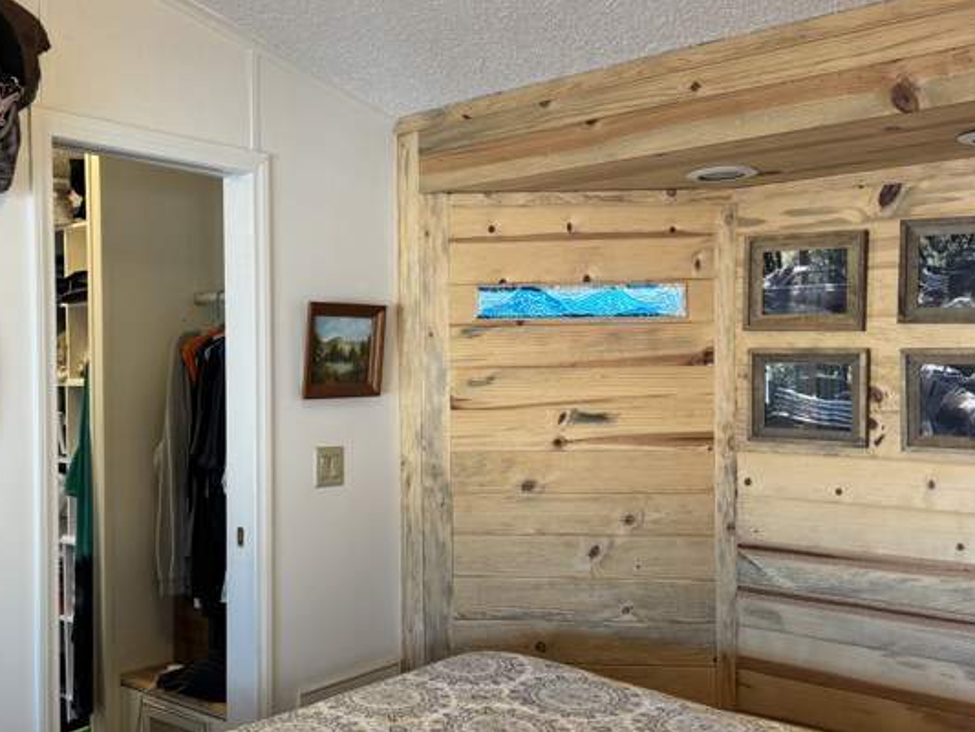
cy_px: 388
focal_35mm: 36
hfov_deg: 50.7
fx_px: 1014
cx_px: 355
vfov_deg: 39.7
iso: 160
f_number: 1.78
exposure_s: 1/60
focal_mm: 6.76
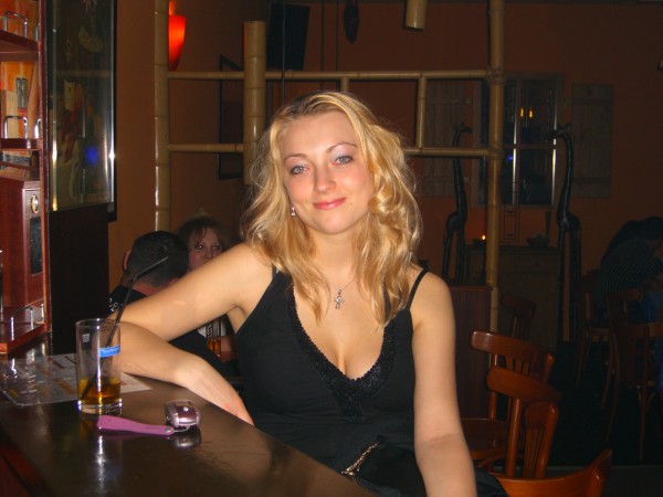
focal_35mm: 46
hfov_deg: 41.2
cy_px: 248
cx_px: 332
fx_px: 881
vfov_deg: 31.5
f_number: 3.1
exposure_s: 1/60
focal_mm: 9.5
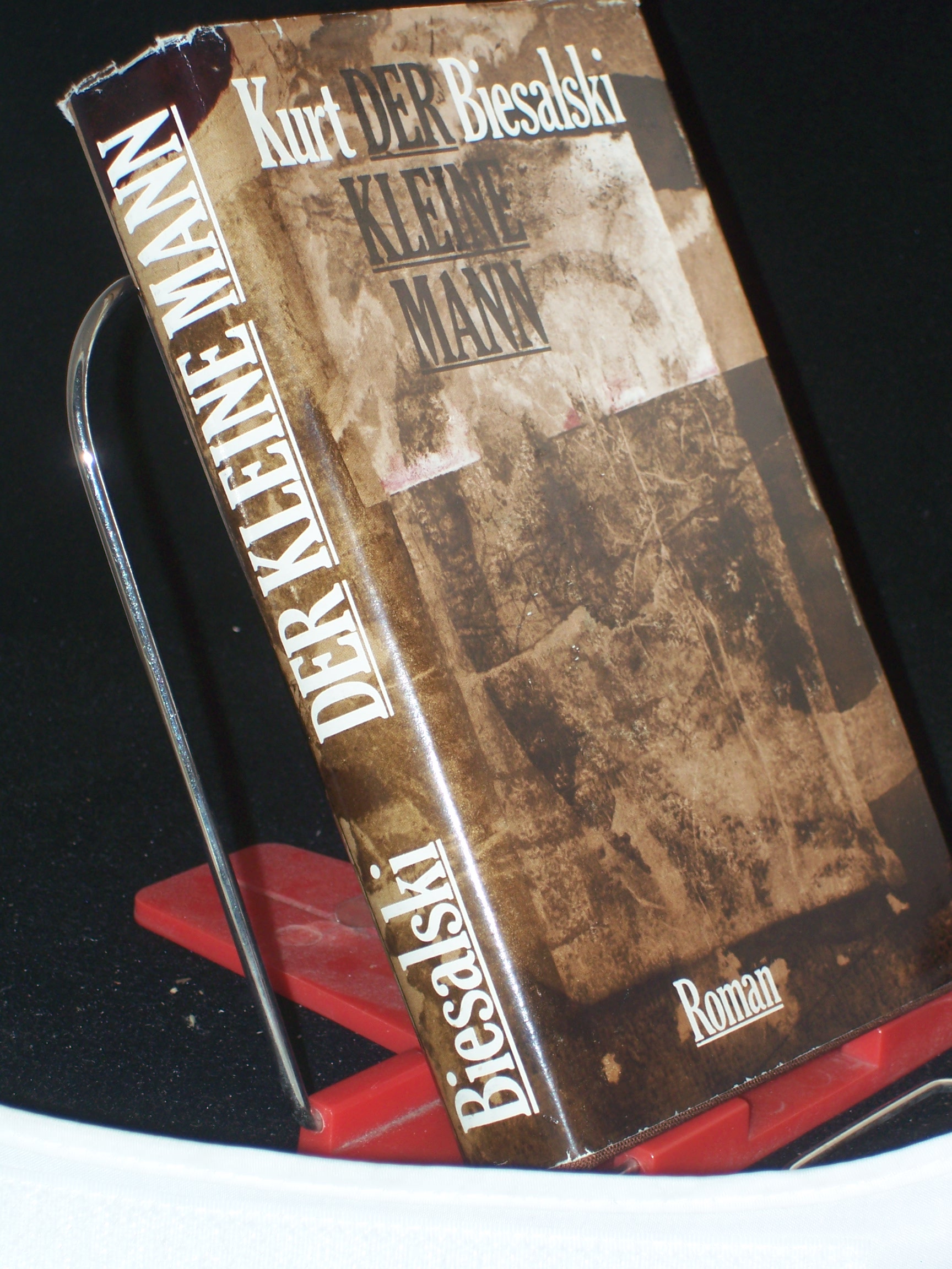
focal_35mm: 102
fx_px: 3740
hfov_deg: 14.5
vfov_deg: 19.3
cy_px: 634
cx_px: 476
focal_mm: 16.8
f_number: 4.6
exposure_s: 1/100
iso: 80
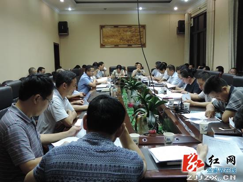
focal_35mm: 35
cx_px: 122
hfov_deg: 52.6
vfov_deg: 40.7
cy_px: 91
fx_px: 246
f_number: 3.3
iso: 400
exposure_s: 1/13
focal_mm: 6.2
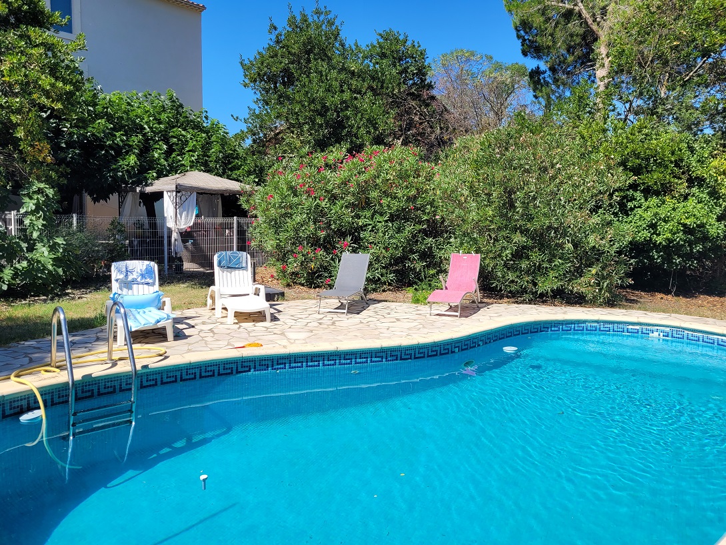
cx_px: 363
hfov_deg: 67.3
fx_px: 545
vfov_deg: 53.1
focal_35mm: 26
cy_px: 272
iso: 40
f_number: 1.8
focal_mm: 5.4
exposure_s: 1/2128
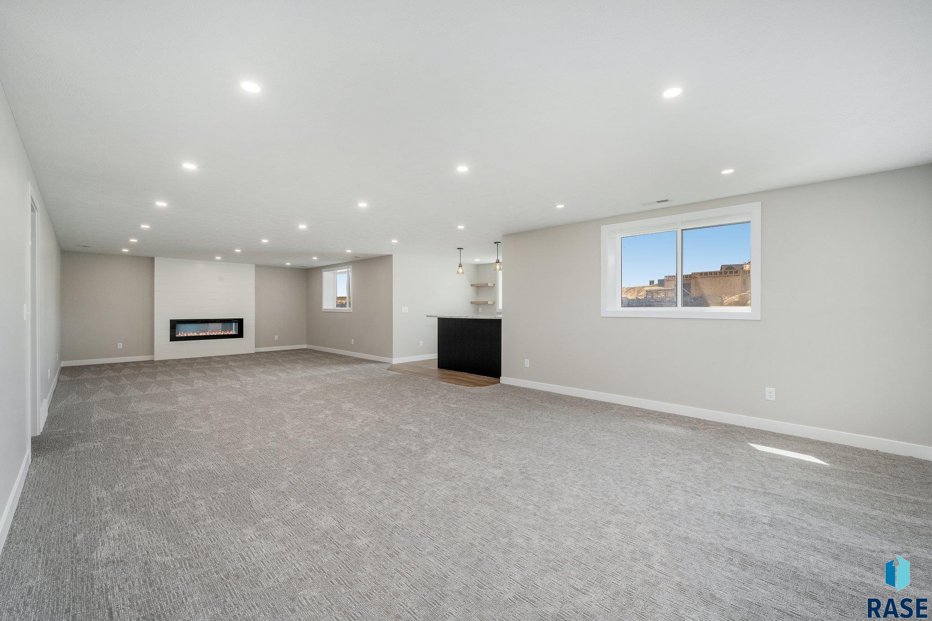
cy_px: 310
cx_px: 466
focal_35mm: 14
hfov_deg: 104.3
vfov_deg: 81.2
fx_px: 362
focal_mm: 14
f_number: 8
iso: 400
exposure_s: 1/250
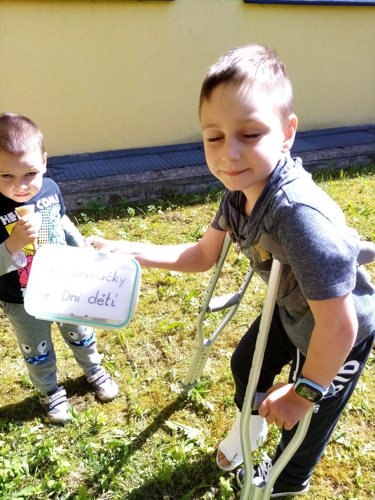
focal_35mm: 26
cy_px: 250
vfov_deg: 67.3
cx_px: 188
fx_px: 376
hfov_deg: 53.1
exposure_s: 1/478
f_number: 1.8
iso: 110
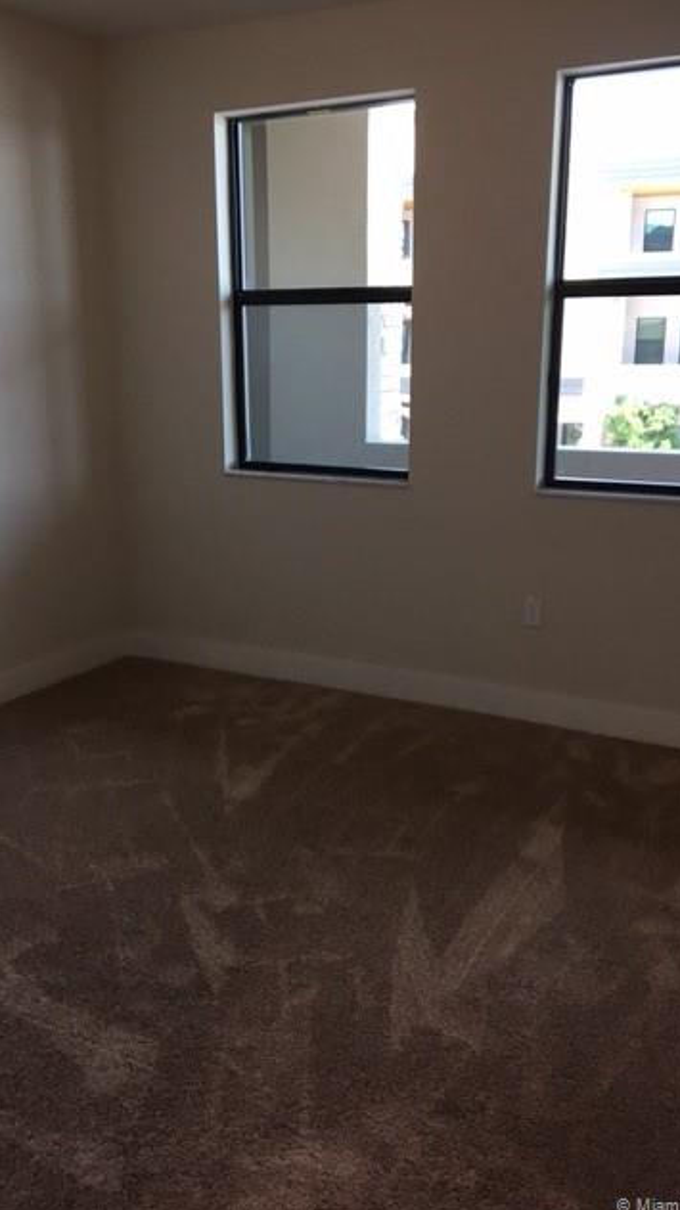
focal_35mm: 32
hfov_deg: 36.6
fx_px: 1027
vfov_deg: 61.0
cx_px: 352
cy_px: 607
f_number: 2.2
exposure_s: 1/30
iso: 25
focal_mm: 4.15
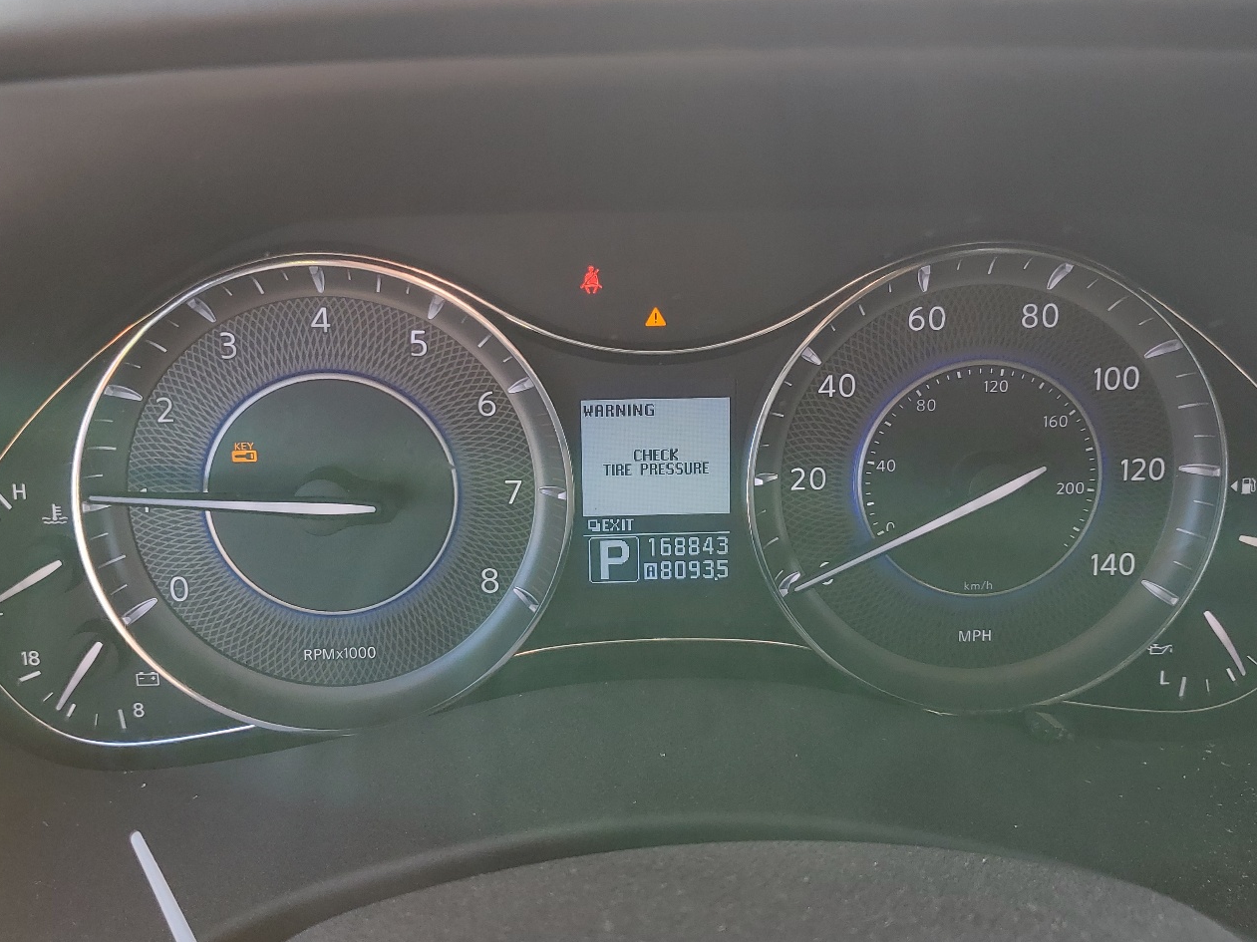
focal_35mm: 33
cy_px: 418
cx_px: 635
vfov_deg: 42.9
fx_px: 1198
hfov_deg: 55.4
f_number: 1.5
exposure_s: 1/323
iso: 50
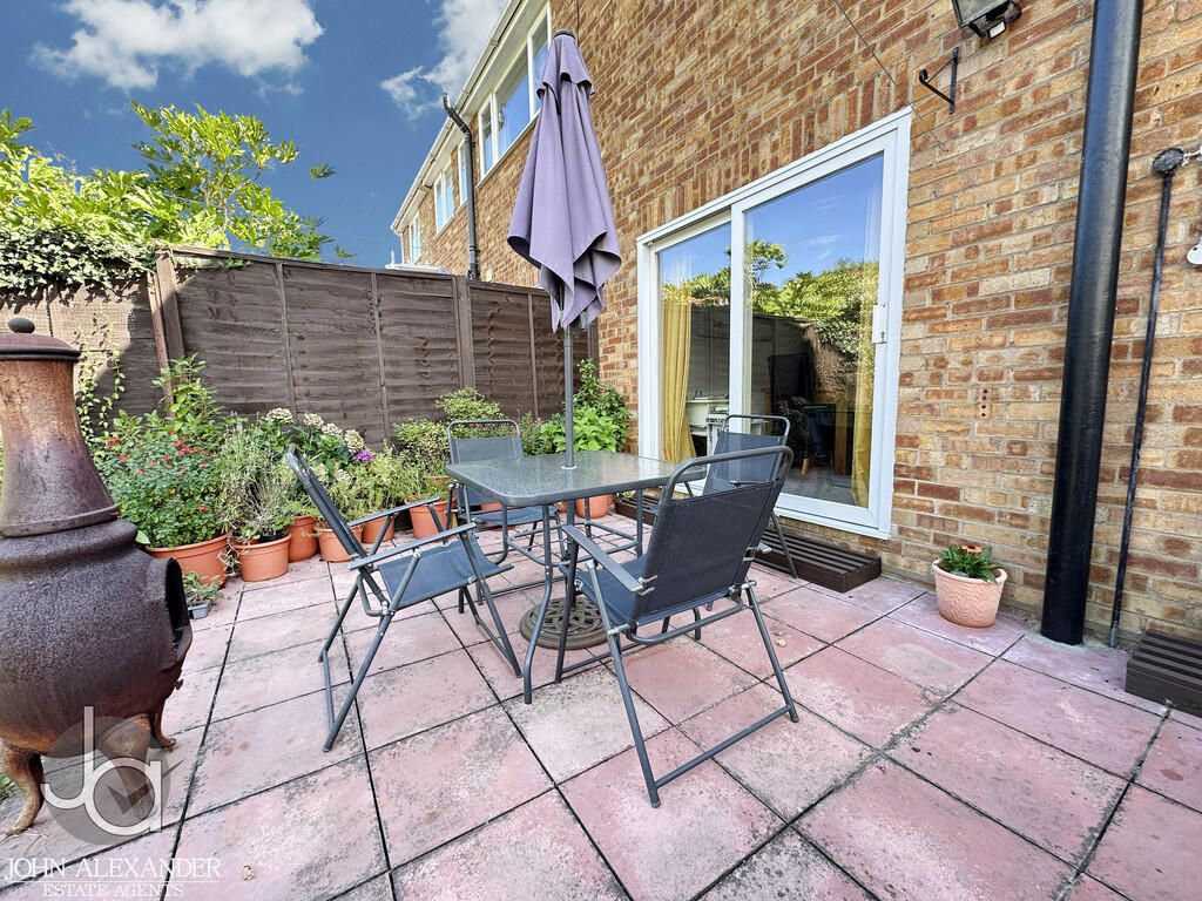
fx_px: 486
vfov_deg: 85.7
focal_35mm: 14
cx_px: 601
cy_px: 450
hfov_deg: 102.1
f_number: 2.2
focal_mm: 2.22
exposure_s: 1/99
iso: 50
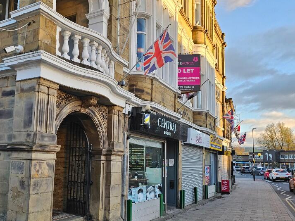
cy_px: 128
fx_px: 281
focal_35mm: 33
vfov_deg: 42.8
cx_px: 96
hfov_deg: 54.2
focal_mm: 6.3
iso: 32
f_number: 1.7
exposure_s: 1/207
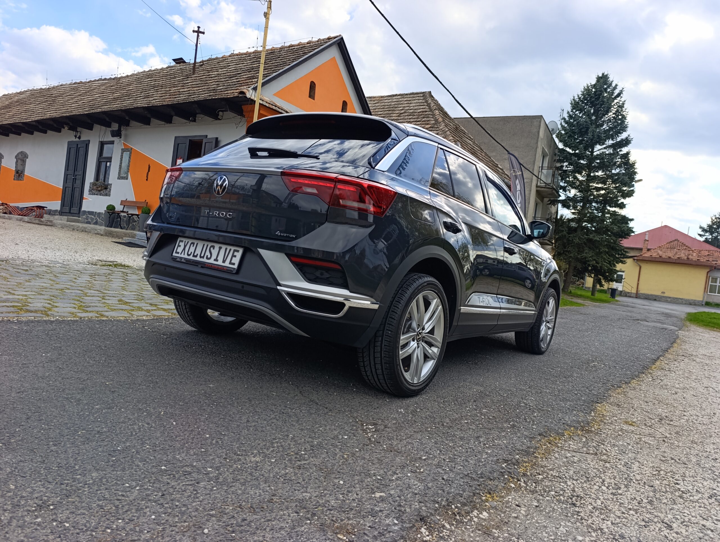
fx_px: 479
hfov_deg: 73.8
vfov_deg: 59.0
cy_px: 271
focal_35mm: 23
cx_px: 360
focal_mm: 6.14
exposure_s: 1/260
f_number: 1.6
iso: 50
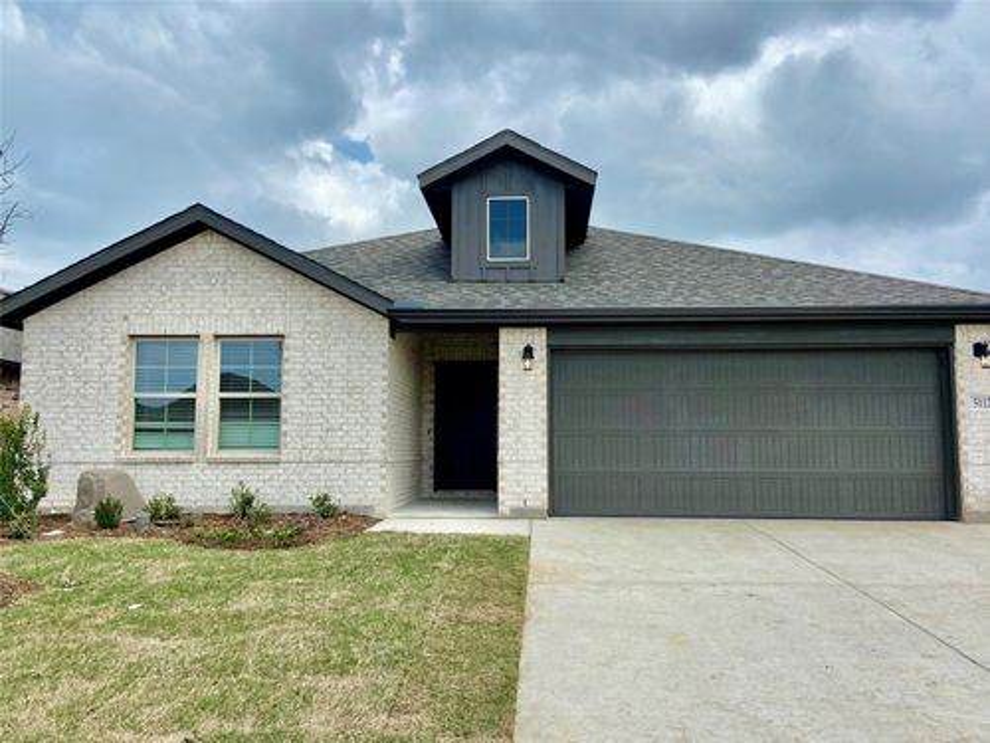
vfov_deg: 53.1
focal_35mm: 26
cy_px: 372
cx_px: 495
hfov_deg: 67.3
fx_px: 744
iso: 32
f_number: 1.8
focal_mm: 4.25
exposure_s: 1/2817
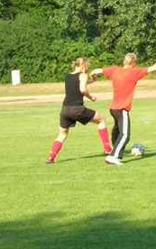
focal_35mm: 260
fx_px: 1765
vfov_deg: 8.1
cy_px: 124
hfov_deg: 5.0
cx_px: 230
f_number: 8.2
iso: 82
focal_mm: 23.4
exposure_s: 1/120
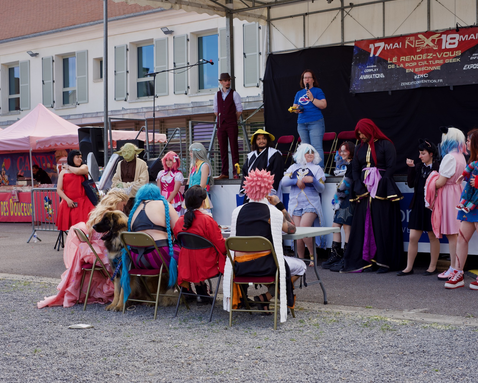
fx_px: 806
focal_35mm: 57
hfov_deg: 33.0
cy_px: 190
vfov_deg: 26.7
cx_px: 239
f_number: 7.1
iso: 100
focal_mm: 50
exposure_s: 1/100
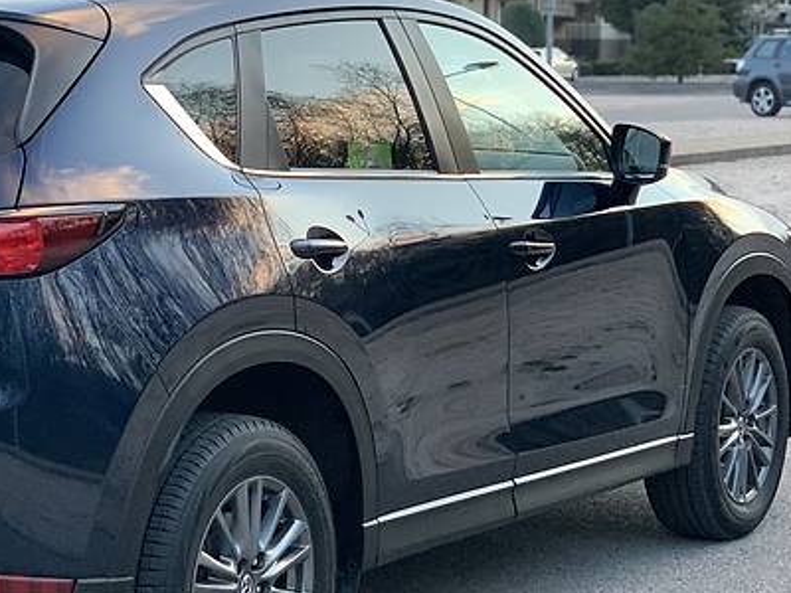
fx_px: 2376
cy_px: 271
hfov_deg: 18.7
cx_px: 150
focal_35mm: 104
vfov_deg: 14.2
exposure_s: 1/60
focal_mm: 6
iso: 200
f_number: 2.4
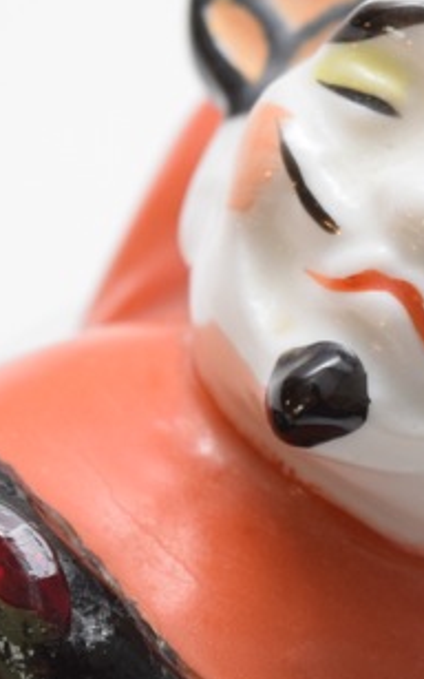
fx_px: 5057
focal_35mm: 274
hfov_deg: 4.8
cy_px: 300
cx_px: 351
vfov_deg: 7.7
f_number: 5.6
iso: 800
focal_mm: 55
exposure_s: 1/60
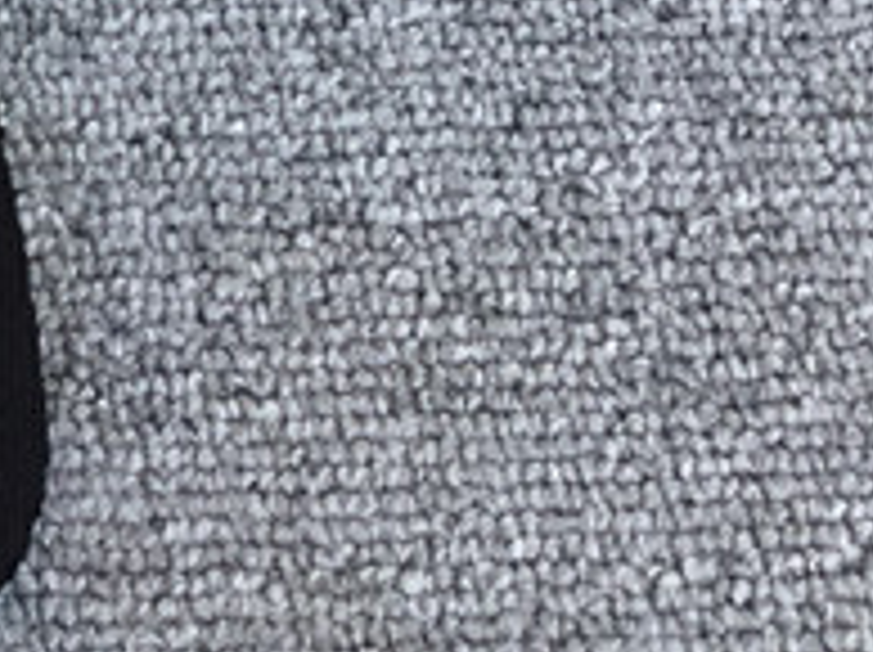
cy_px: -313
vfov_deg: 10.0
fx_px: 3627
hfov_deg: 12.1
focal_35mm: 144
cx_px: -900
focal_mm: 3.3
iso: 50
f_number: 2.4
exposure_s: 1/100
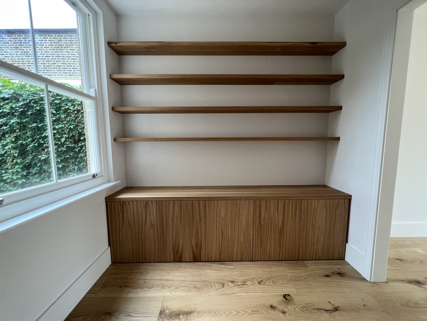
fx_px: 160
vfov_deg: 89.9
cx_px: 214
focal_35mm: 13
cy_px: 160
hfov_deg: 106.2
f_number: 1.8
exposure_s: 1/99
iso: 100
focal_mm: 1.57
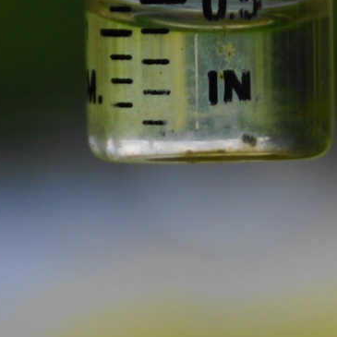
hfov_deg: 5.9
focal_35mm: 297
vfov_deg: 5.9
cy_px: 96
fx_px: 3273
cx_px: 211
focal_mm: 85
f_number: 5.6
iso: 100
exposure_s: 1/160
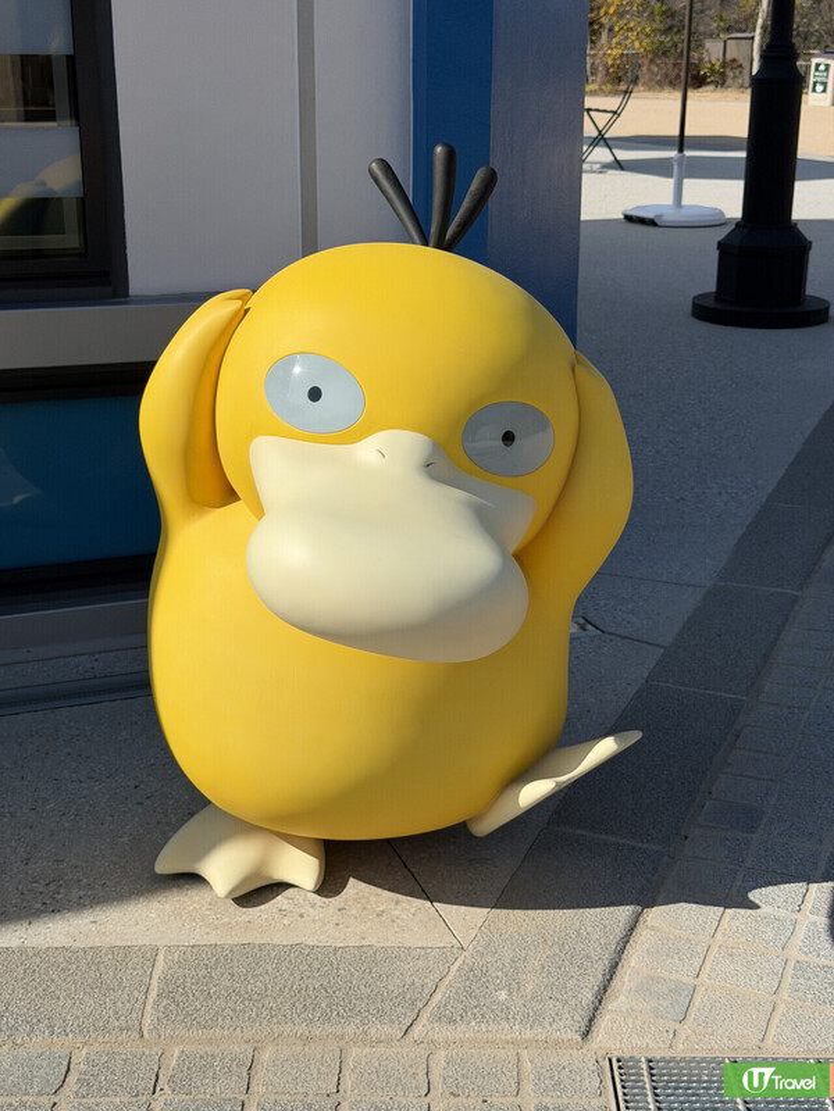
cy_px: 556
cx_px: 417
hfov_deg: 30.3
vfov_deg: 39.7
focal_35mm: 48
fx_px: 1542
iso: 80
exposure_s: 1/9901
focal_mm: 6.76
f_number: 1.78
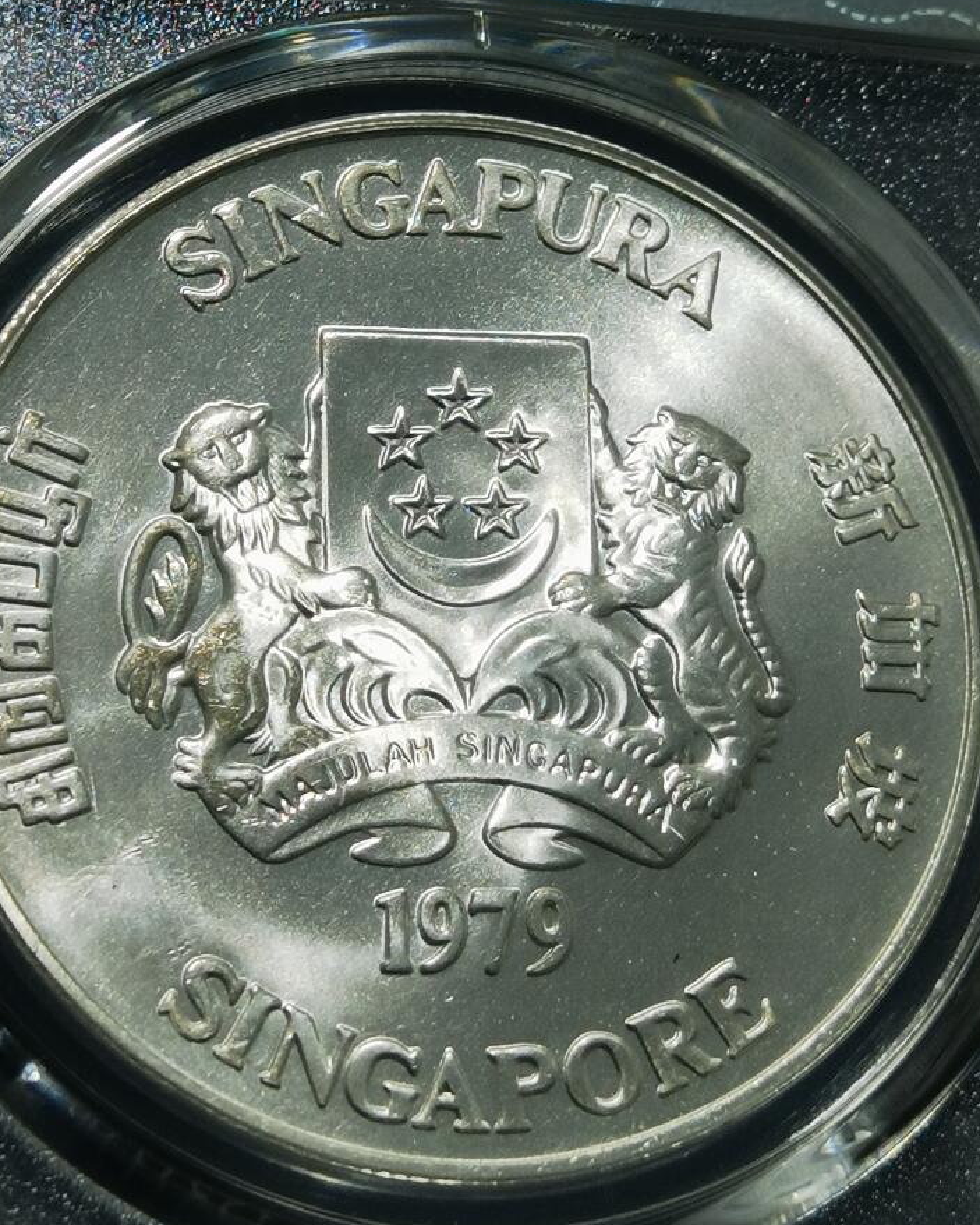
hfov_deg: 13.5
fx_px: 4131
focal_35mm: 114
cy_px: 393
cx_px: 461
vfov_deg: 16.8
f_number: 1.9
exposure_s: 1/105
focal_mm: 6.67
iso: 50
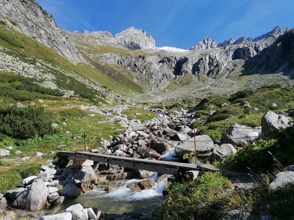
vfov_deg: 51.4
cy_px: 110
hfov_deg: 65.3
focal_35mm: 27
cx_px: 147
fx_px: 229
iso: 50
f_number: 1.8
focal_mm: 4.75
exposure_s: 1/1570
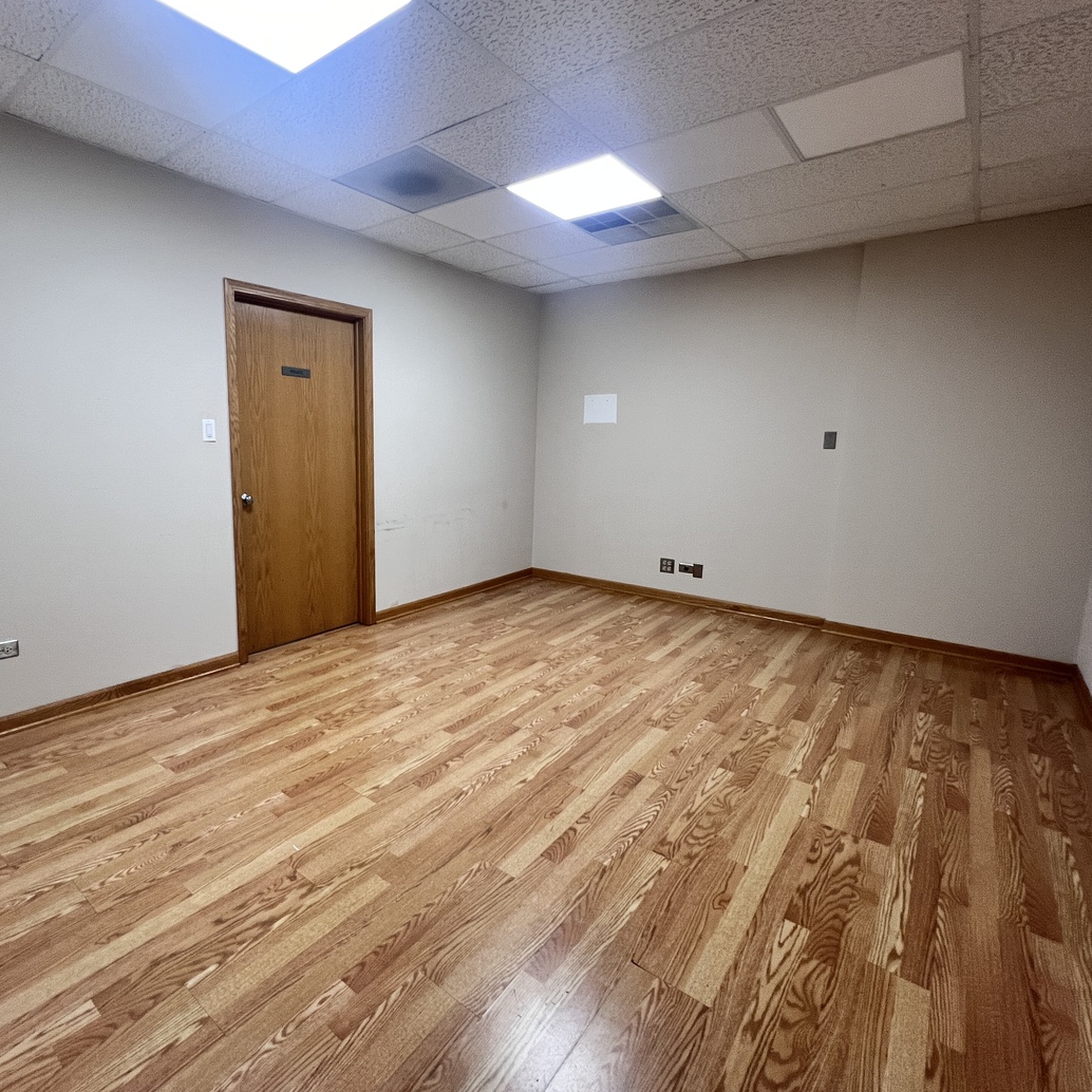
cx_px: 454
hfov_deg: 86.7
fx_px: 571
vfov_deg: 87.4
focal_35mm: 16
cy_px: 524
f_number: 1.8
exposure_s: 1/120
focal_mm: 1.57
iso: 160
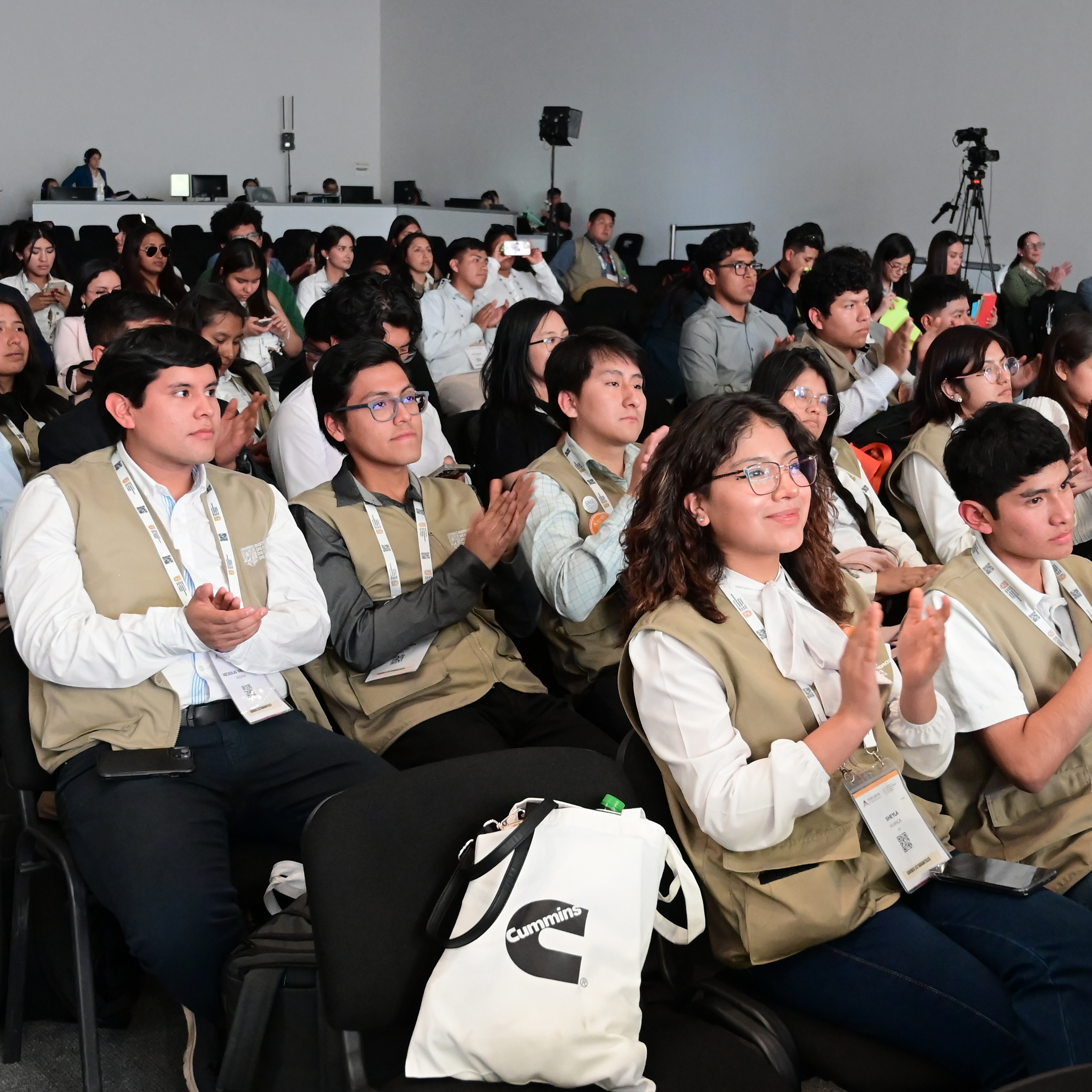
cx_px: 601
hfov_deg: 36.8
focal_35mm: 46
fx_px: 1642
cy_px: 546
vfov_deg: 36.8
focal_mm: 24
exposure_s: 1/100
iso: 6400
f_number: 4
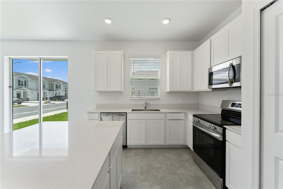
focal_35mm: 14
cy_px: 94
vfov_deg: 81.2
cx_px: 142
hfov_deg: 104.3
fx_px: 110
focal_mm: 14
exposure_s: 1/200
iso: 320
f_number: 8
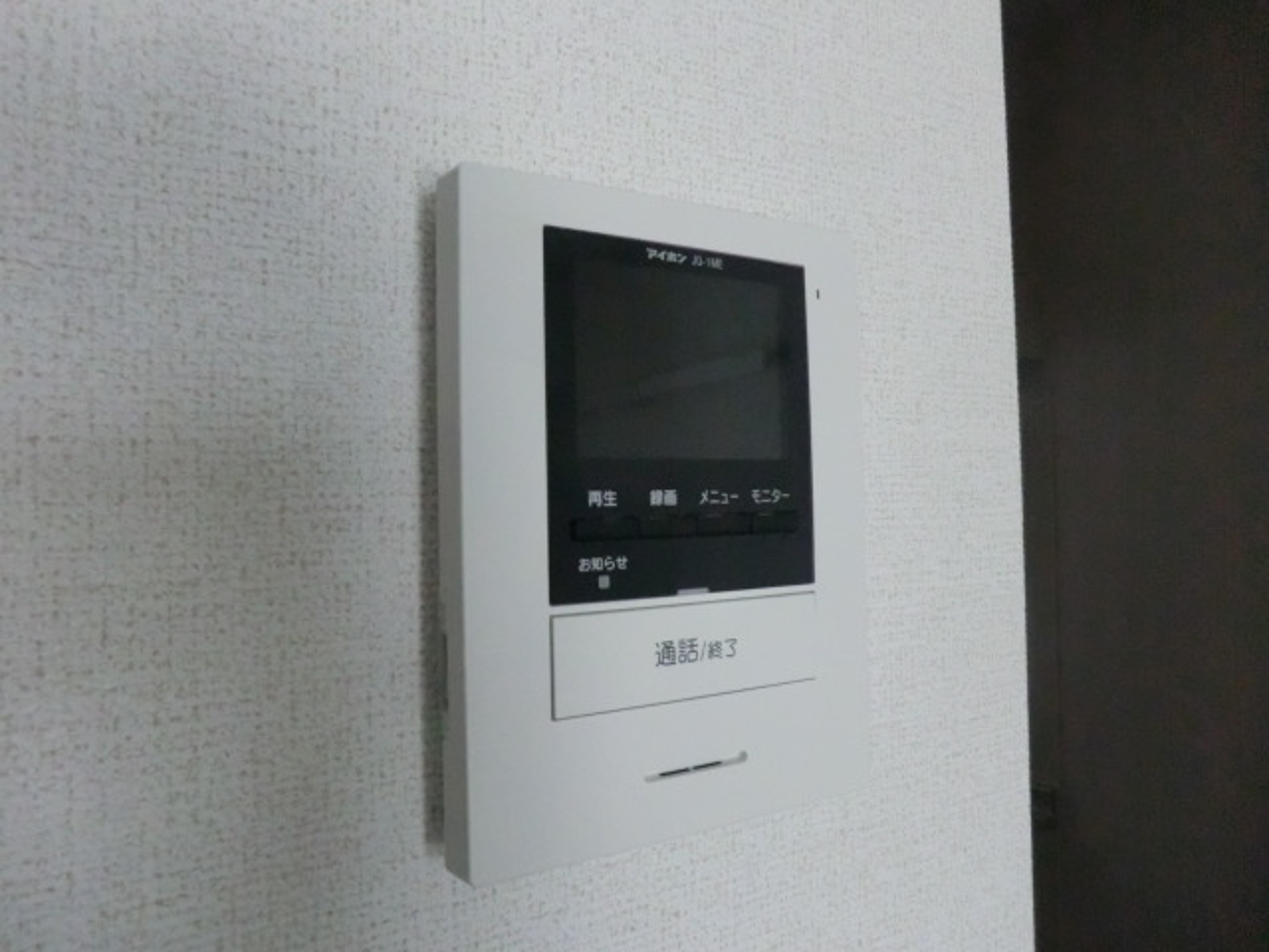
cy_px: 476
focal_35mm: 24
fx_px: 880
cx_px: 634
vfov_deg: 56.8
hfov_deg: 71.6
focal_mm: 4.3
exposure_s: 1/50
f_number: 3.2
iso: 800
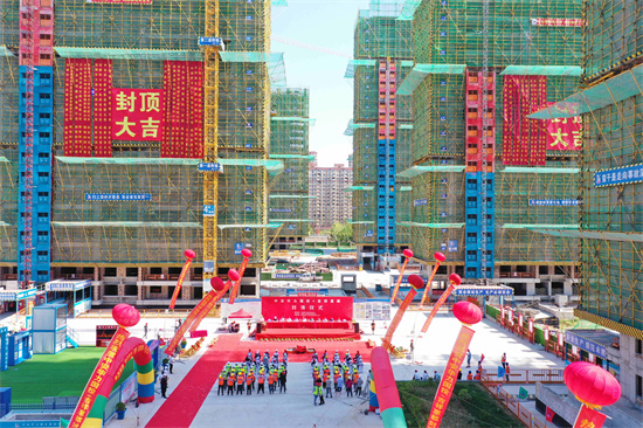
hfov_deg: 65.5
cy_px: 214
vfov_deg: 46.3
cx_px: 322
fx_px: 500
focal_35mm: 28
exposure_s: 1/200
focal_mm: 10.26
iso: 100
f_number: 5
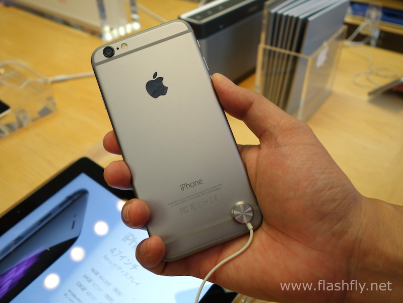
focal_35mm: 28
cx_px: 202
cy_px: 152
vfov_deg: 49.7
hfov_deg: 63.4
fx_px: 326
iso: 160
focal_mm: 10.4
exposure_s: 1/80
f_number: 2.8
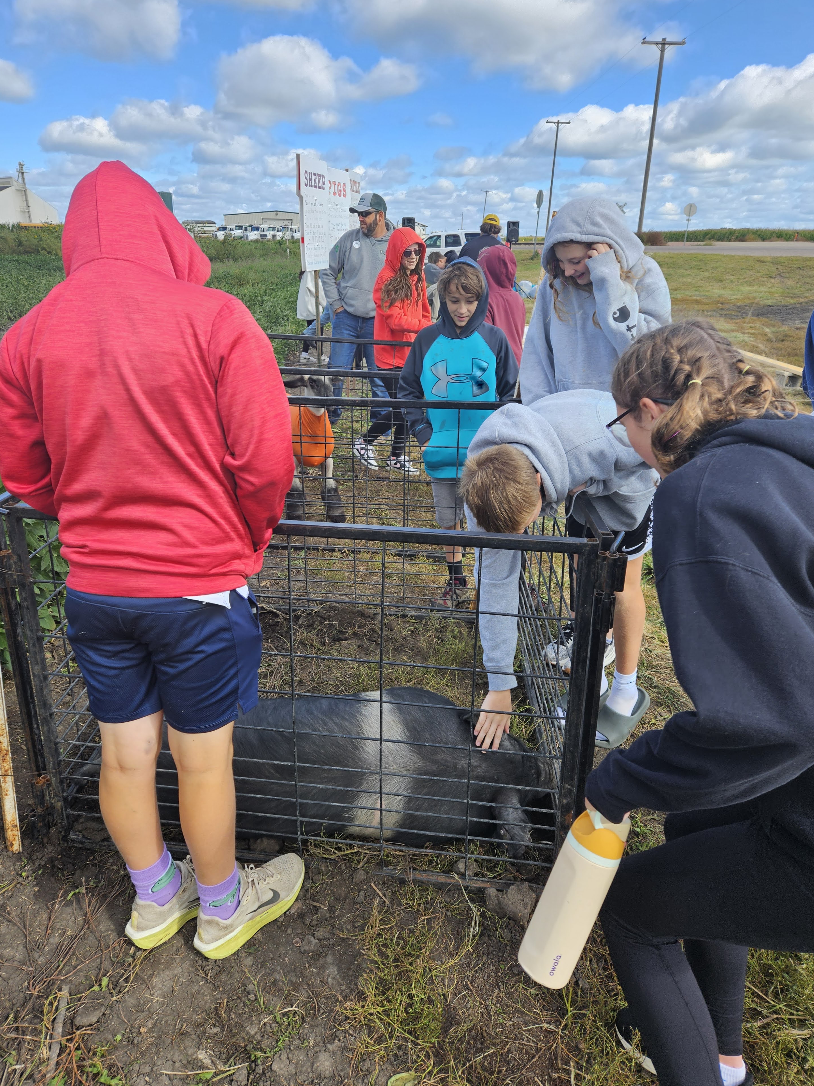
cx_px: 399
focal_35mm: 24
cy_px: 524
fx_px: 752
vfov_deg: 71.6
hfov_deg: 56.8
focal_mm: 5.4
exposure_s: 1/631
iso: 25
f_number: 1.8
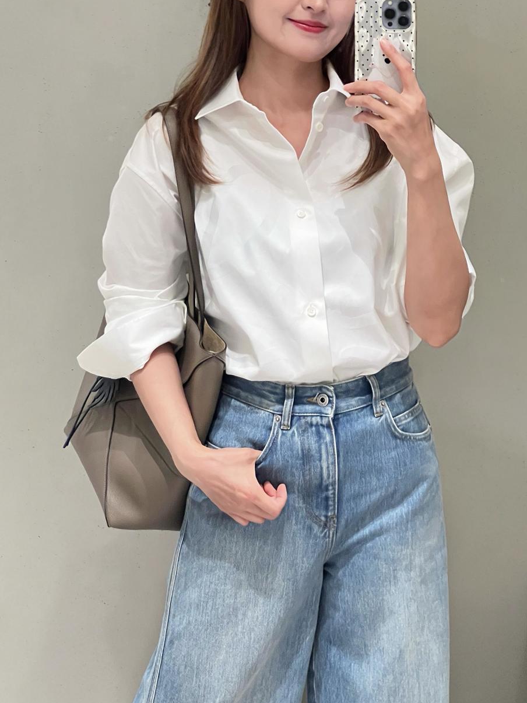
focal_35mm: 92
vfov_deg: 21.3
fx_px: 1867
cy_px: 296
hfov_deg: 16.1
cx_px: 250
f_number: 2.8
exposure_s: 1/50
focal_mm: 9
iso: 800
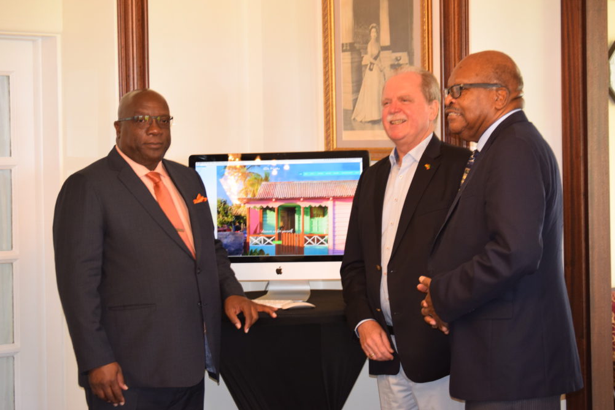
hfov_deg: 21.4
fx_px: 1624
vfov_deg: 14.4
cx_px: 310
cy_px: 203
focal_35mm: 95
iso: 900
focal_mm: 62
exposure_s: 1/60
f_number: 4.2
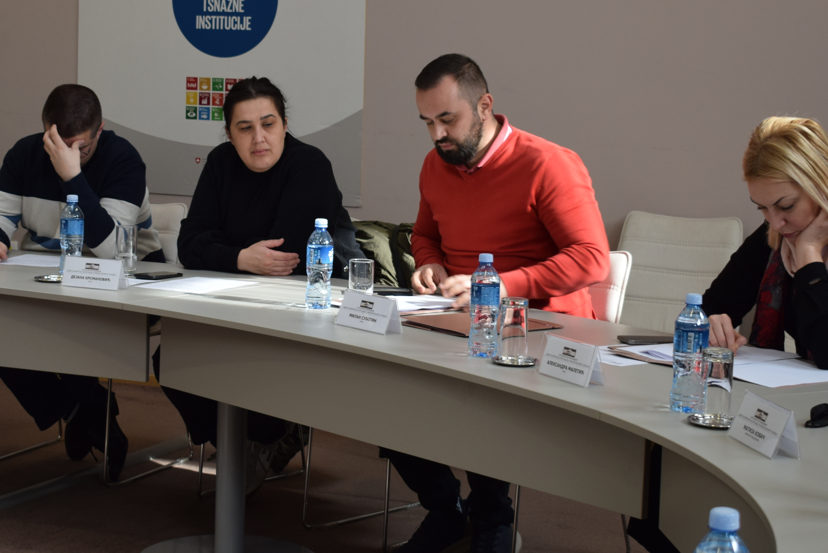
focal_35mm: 80
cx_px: 333
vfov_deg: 17.1
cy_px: 205
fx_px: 1835
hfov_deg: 25.4
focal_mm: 35
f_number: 4.8
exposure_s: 1/100
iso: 400
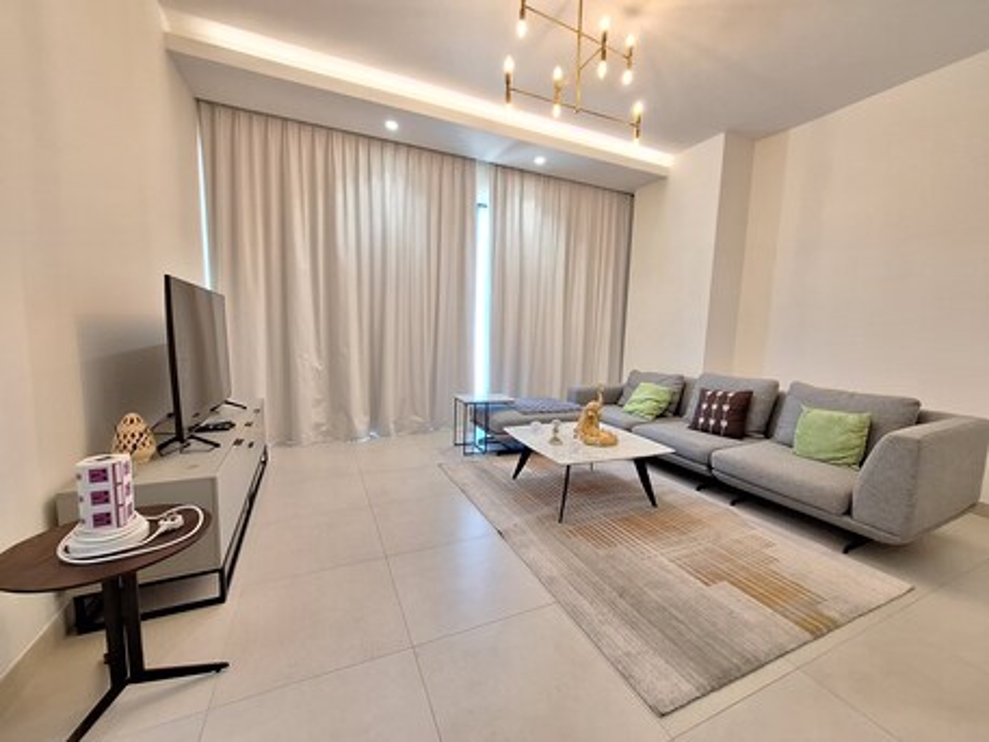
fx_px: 372
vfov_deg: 89.9
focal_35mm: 13
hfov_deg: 106.2
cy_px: 371
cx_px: 494
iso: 200
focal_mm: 1.74
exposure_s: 1/33
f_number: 2.2
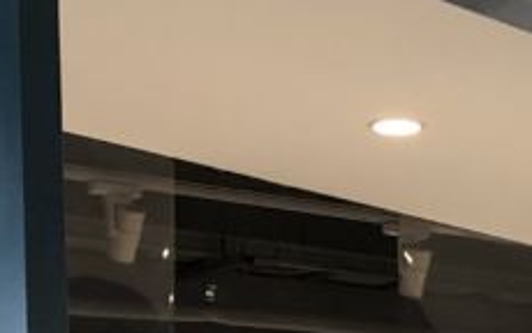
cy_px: 777
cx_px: 754
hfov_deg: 12.2
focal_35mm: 165
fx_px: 2393
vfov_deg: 7.5
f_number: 1.8
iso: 40
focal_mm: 3.99
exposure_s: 1/32
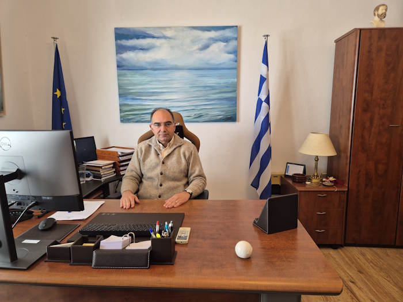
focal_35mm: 23
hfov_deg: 73.9
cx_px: 202
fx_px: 268
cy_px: 151
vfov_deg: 58.9
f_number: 1.8
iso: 200
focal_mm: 5.4
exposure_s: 1/100
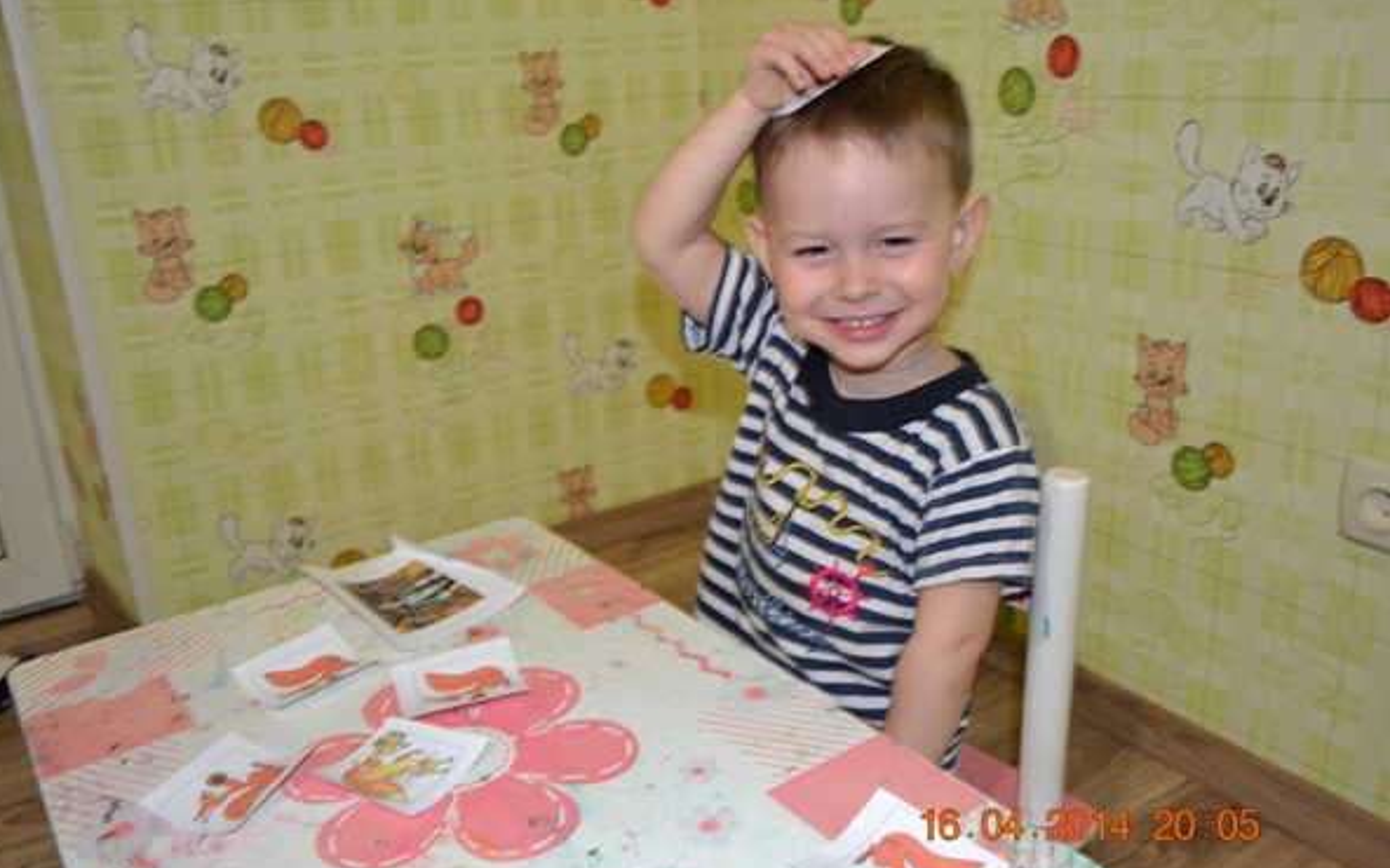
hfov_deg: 61.2
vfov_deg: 40.6
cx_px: 688
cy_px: 427
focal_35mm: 31
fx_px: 1174
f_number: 3.8
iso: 1000
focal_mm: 20
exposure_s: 1/60
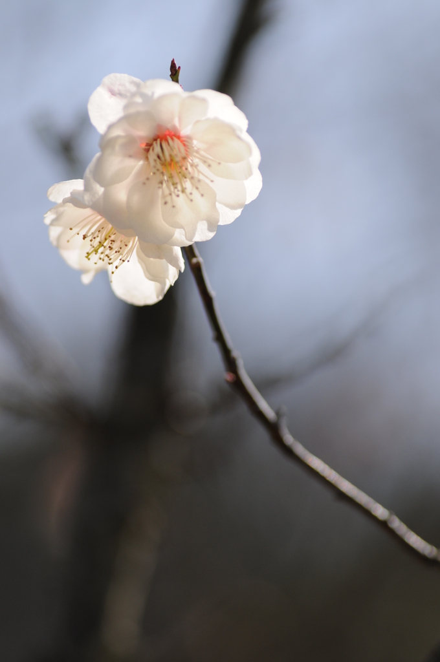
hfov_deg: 10.1
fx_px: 2482
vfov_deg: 15.2
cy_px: 331
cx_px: 220
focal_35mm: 135
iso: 250
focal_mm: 90
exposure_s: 1/3200
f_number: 4.5
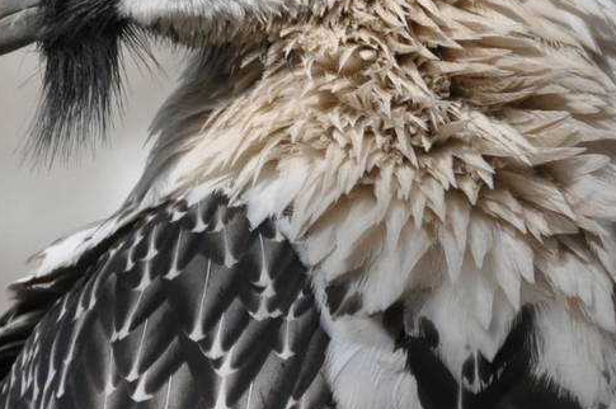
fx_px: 25393
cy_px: 92
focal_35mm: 1486
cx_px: 320
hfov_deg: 1.4
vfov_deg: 0.9
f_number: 6.3
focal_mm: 300
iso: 1000
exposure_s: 1/2500
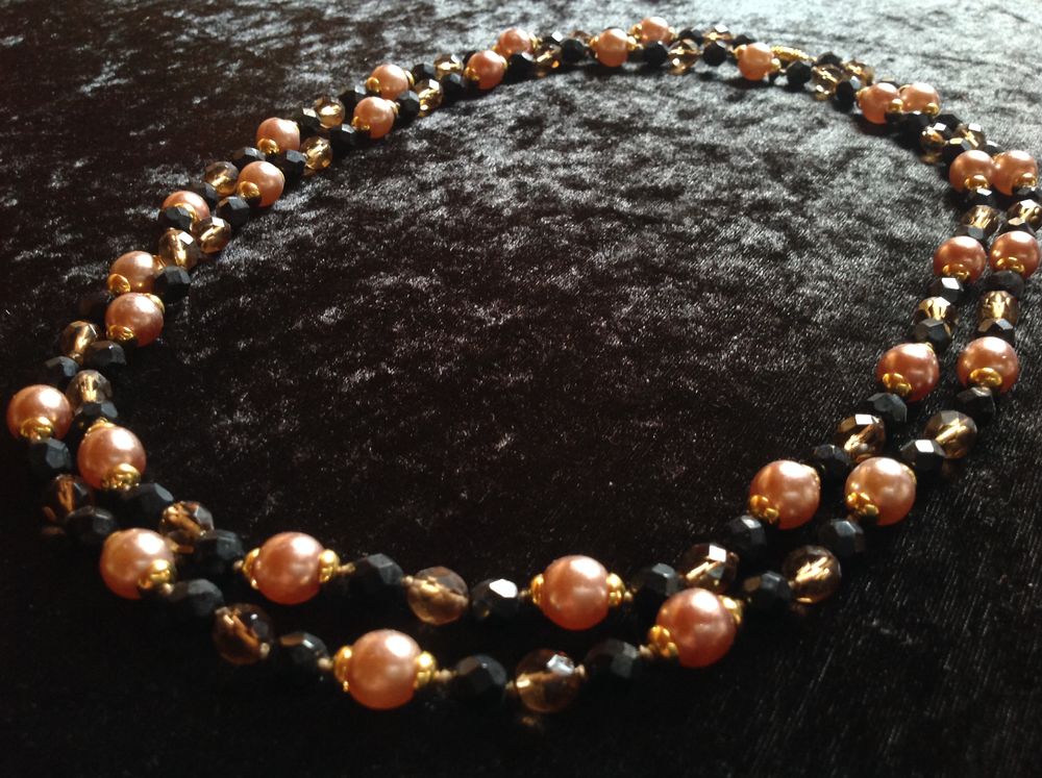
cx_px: 521
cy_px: 389
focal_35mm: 35
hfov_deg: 52.7
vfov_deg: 40.6
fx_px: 1052
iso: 100
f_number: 2.4
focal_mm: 4.28
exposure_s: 1/15
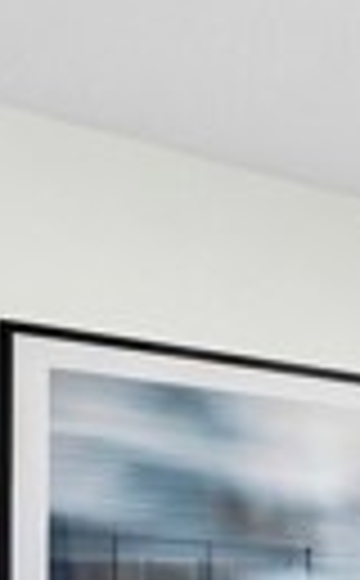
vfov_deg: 23.8
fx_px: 1279
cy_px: 652
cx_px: 1076
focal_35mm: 81
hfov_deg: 10.8
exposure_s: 1/20
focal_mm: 16
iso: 320
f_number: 9
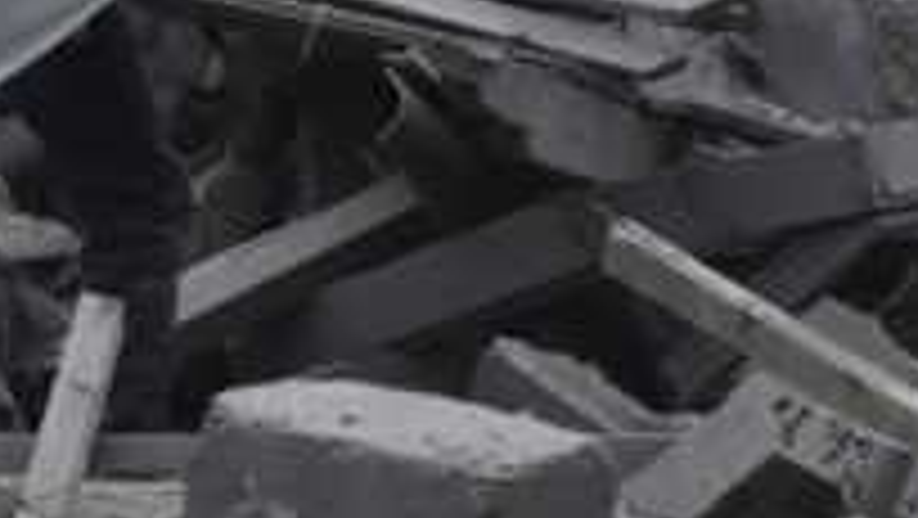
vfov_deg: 4.8
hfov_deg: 8.4
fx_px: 6040
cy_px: -401
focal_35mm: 248
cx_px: -747
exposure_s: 1/400
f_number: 6.3
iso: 640
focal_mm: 42
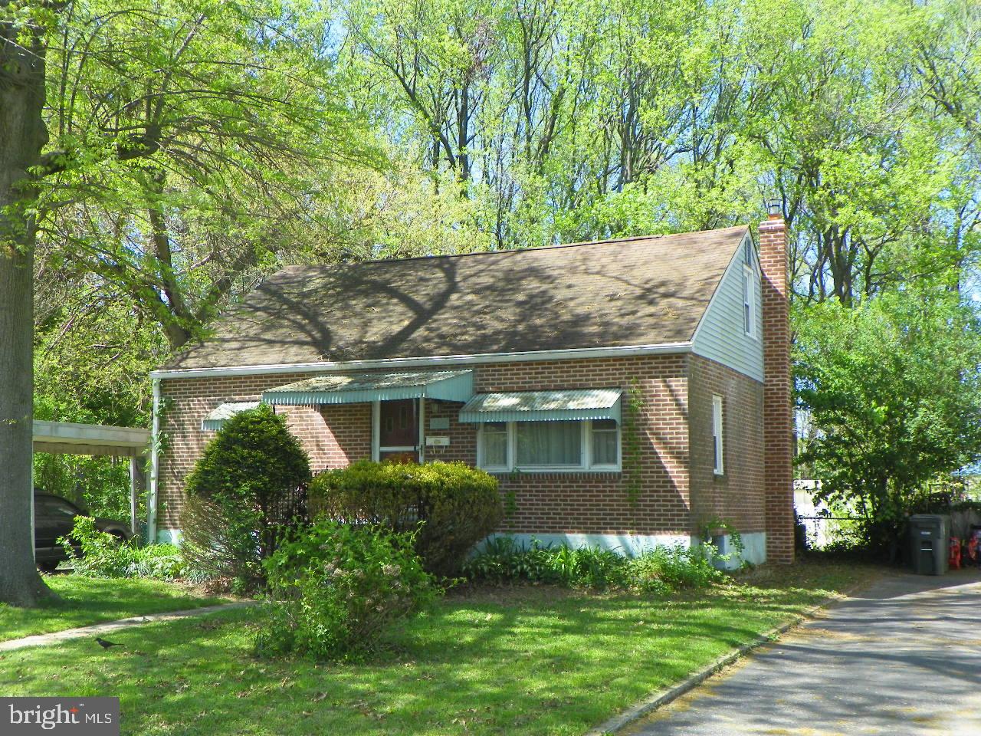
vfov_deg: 33.6
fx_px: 1219
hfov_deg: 43.9
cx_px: 490
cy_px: 368
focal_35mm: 43
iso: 64
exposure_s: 1/200
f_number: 3.2
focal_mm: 7.6
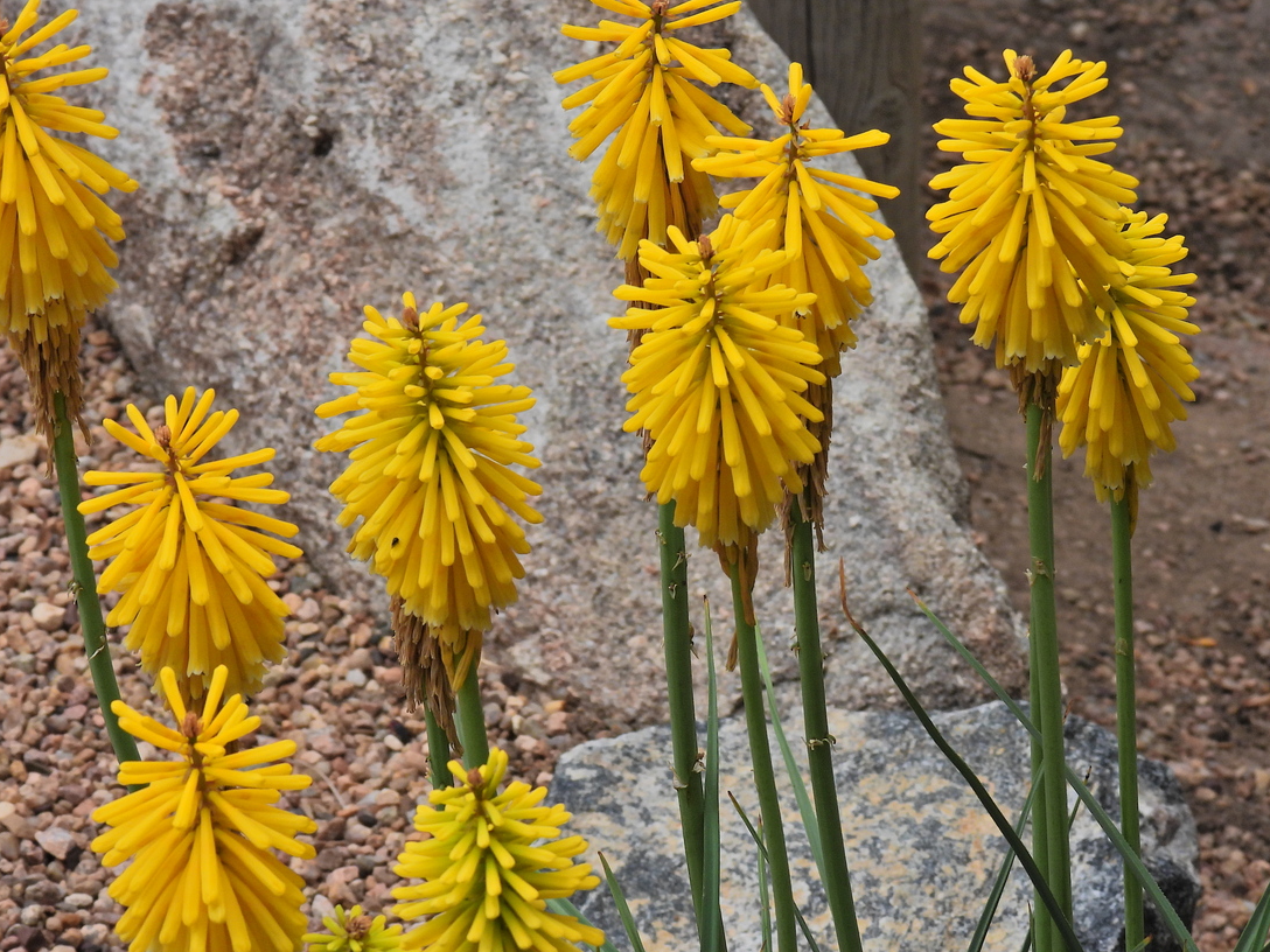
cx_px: 606
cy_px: 410
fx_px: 5393
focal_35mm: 147
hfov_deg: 13.4
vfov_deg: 10.1
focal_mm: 22.3
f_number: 4
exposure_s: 1/500
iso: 100
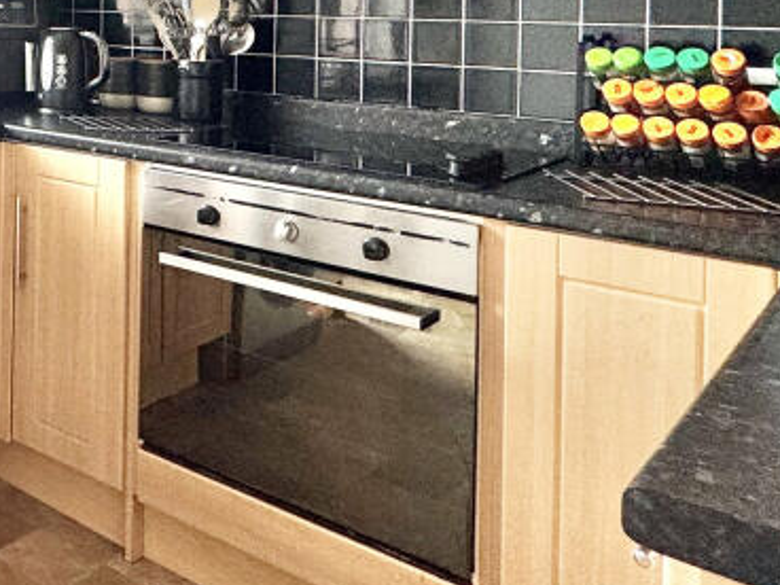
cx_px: -178
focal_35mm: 39
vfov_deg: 35.3
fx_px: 879
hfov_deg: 36.0
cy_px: 91
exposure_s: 1/99
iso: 125
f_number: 2.2
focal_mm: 2.22
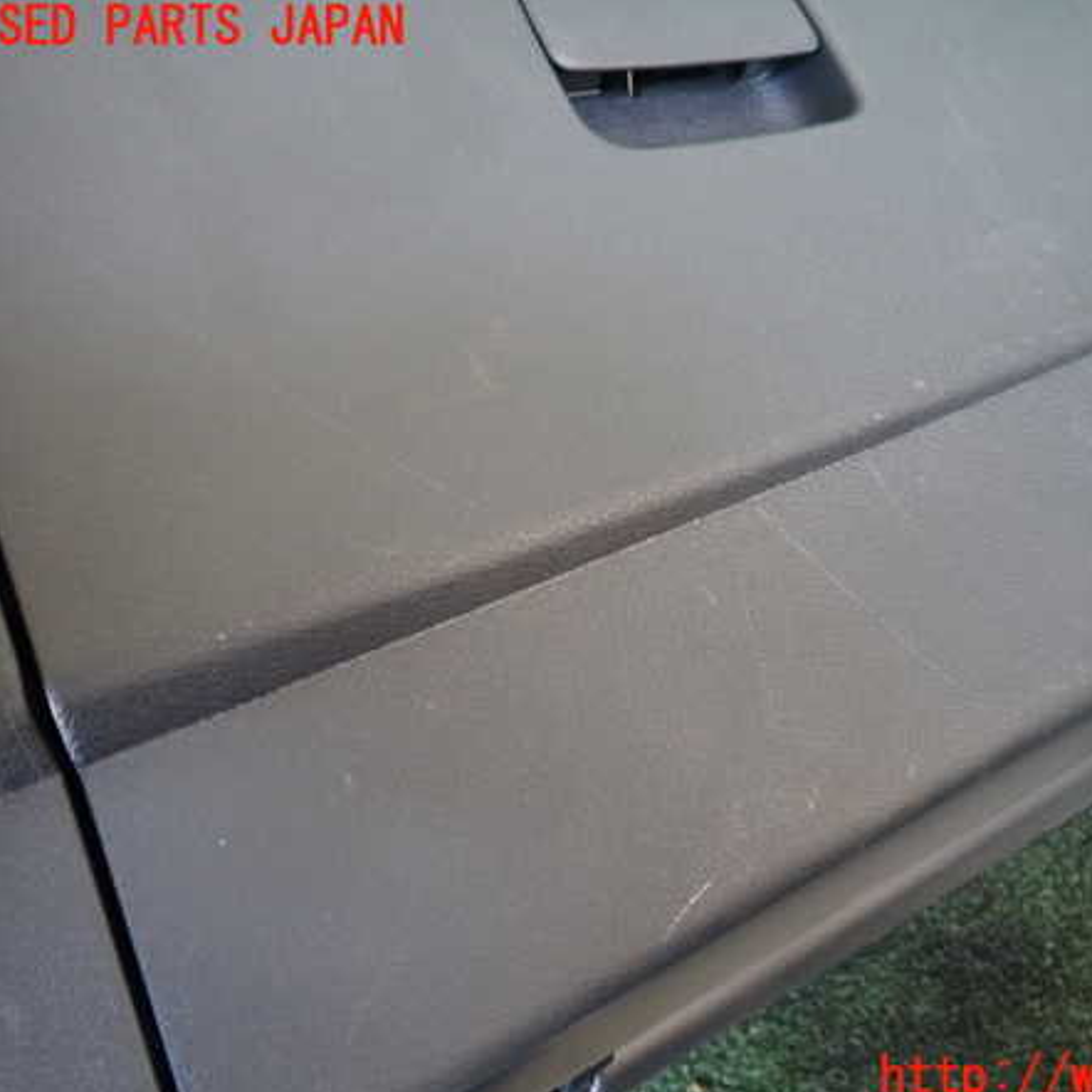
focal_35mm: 30
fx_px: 1071
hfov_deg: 53.3
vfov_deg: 54.0
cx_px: 697
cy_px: 553
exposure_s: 1/30
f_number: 2
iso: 320
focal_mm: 4.5
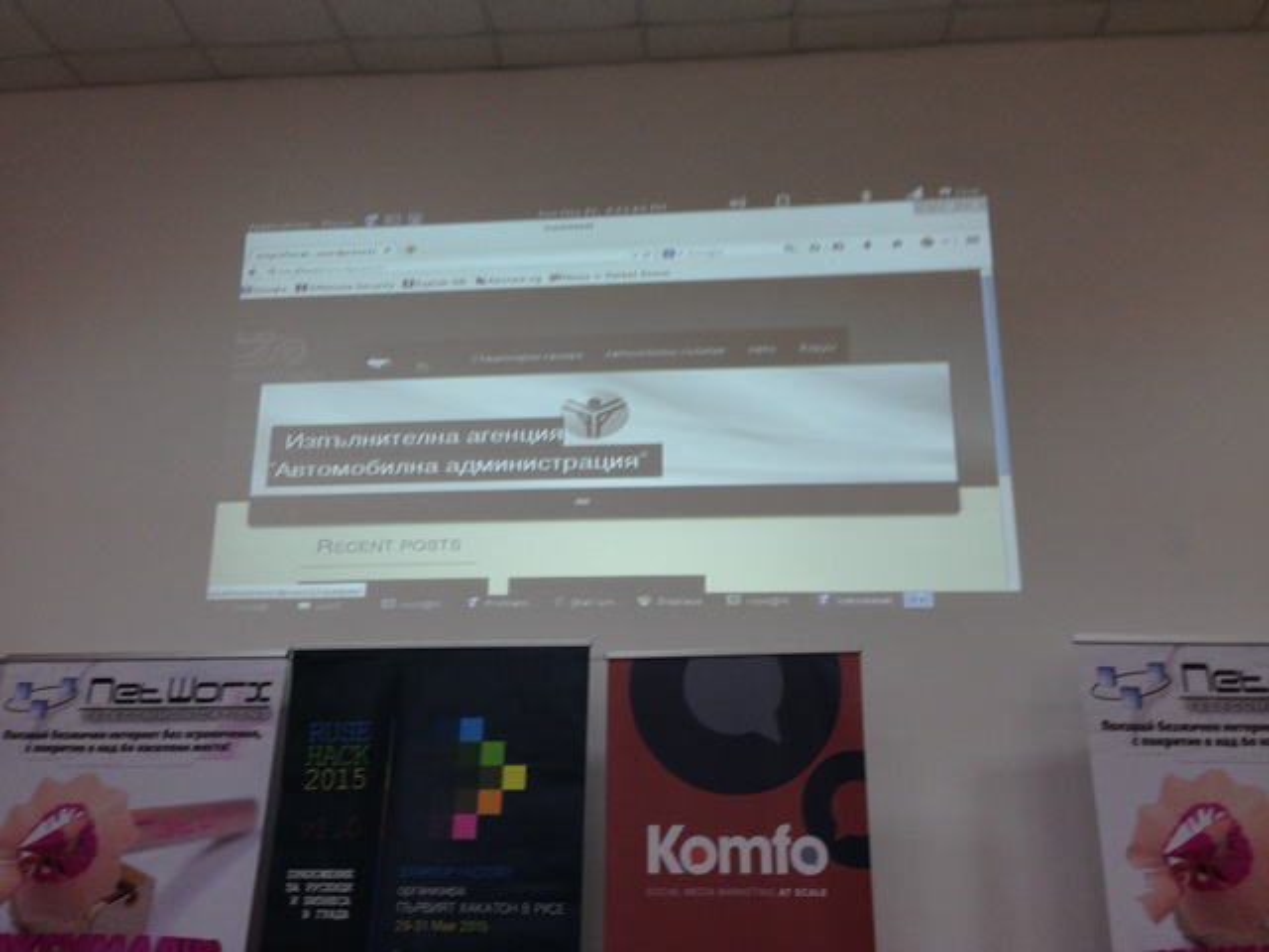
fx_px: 1210
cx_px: 634
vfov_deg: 42.9
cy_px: 476
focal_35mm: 33
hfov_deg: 55.4
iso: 50
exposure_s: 1/24
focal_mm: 4.12
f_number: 2.4
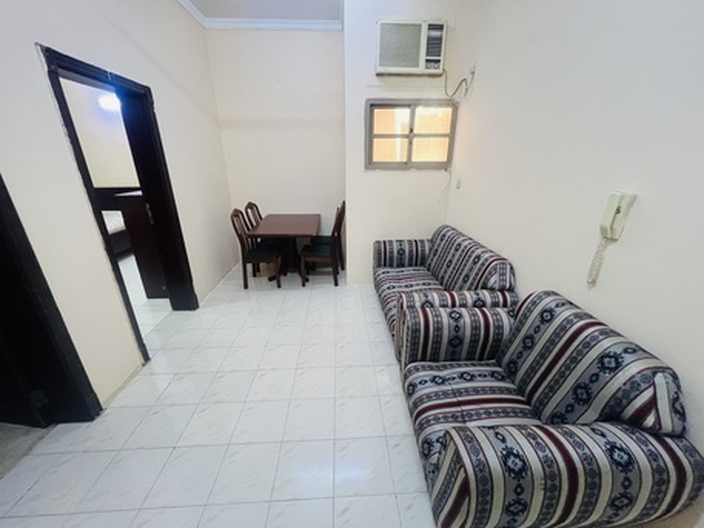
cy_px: 264
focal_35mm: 13
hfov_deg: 106.2
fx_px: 264
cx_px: 352
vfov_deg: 89.9
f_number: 1.8
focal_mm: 1.57
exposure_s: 1/50
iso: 500
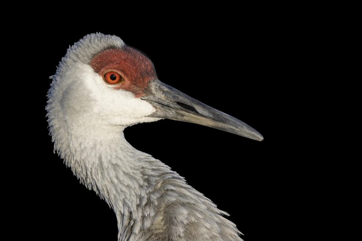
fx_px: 11259
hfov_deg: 1.8
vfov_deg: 1.2
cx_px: 181
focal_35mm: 1120
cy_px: 120
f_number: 11
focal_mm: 1120
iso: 2500
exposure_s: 1/1600
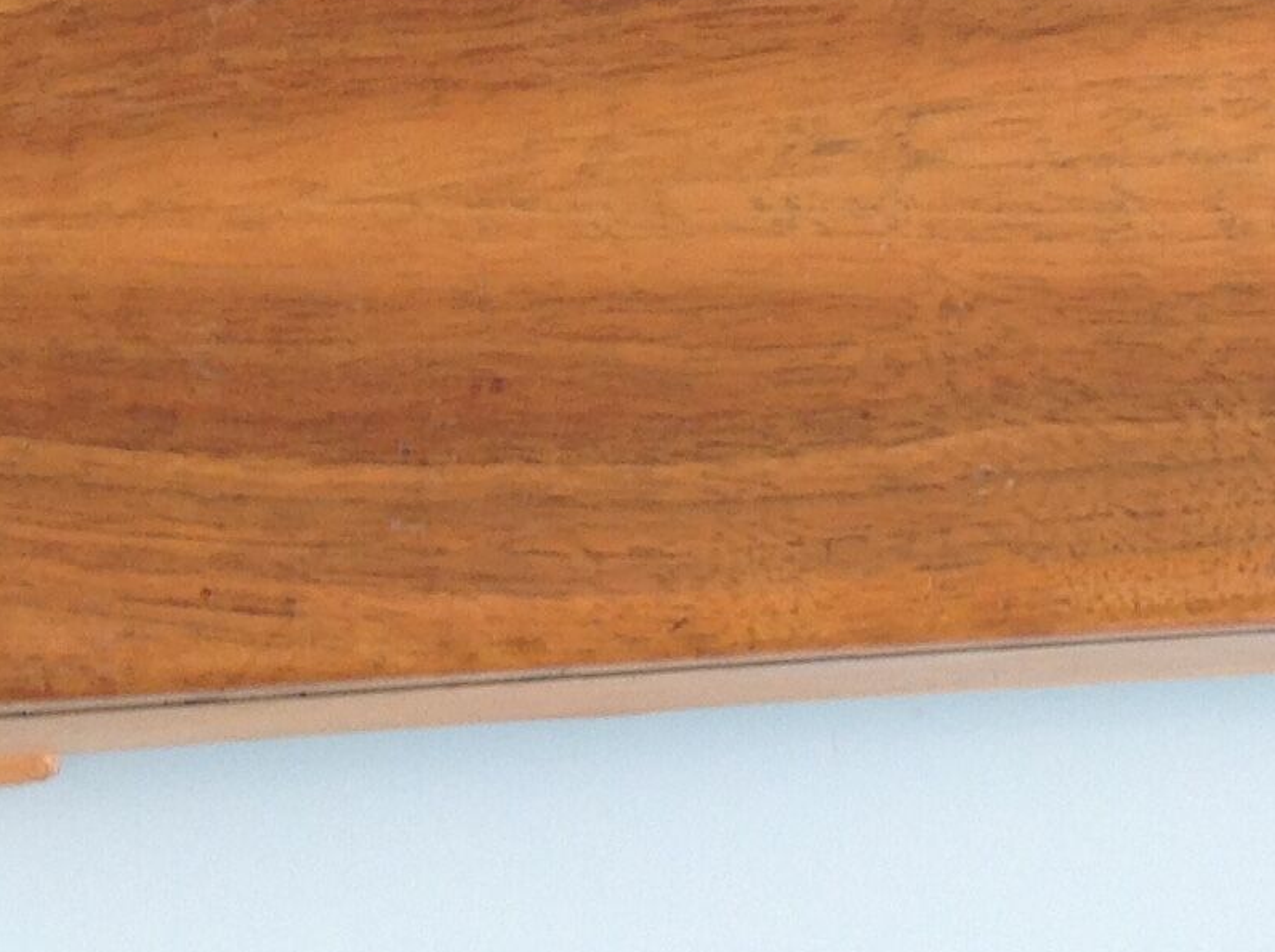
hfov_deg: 17.1
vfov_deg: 12.5
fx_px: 4191
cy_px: -370
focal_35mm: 114
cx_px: 1070
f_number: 2.4
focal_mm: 4.28
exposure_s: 1/40
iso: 64
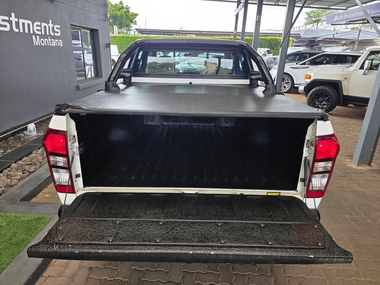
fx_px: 252
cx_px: 190
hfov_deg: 73.9
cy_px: 142
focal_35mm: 23
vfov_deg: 58.9
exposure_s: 1/180
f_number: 1.7
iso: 50
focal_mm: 6.25
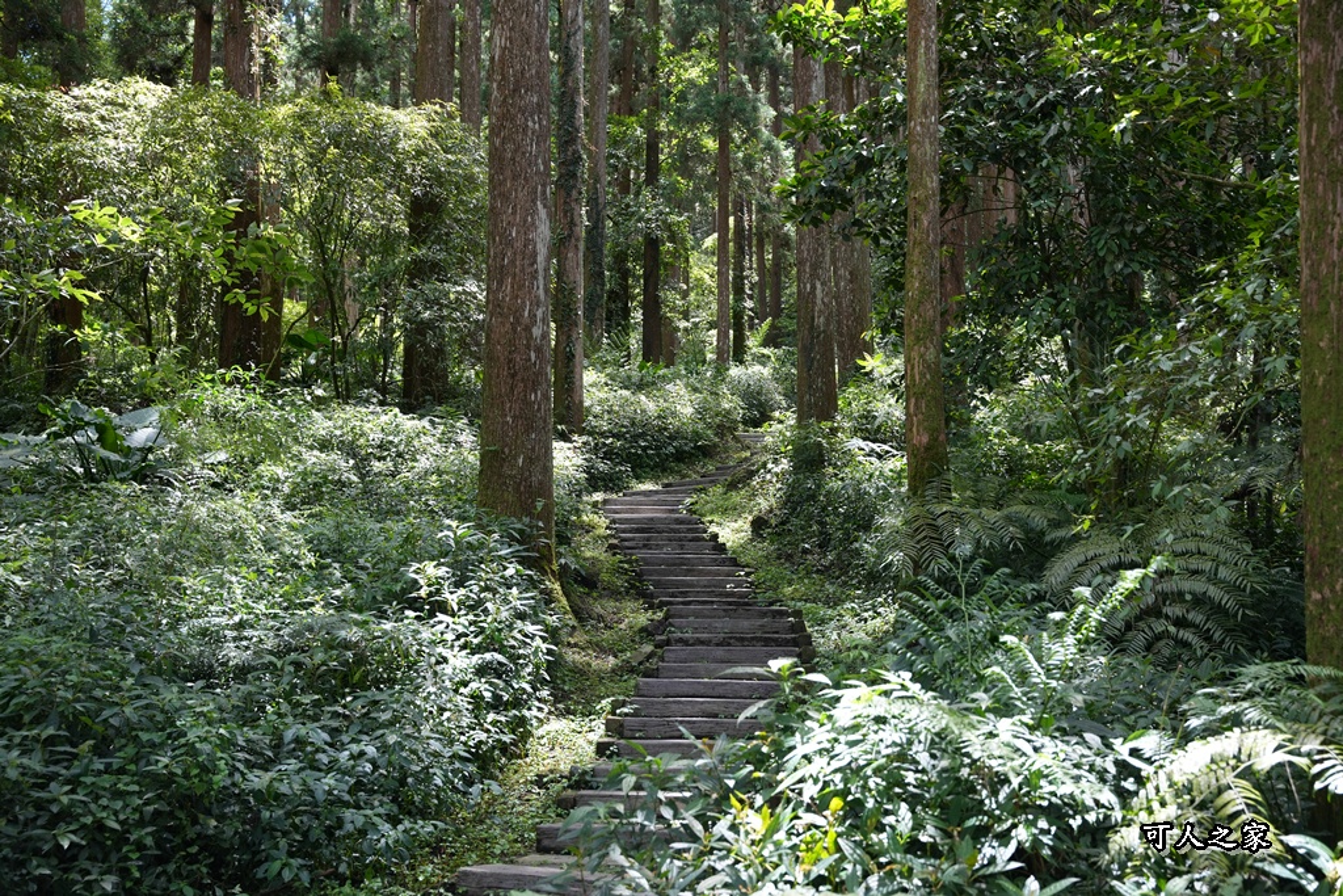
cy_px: 448
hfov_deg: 47.0
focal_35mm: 41
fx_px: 1545
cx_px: 672
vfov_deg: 32.3
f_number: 4
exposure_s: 1/100
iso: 250
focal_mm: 41.4
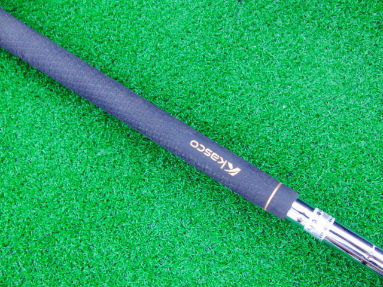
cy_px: 144
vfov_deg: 38.7
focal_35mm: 37
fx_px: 409
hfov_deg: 50.1
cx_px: 192
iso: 400
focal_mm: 6.42
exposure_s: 1/20
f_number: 3.6
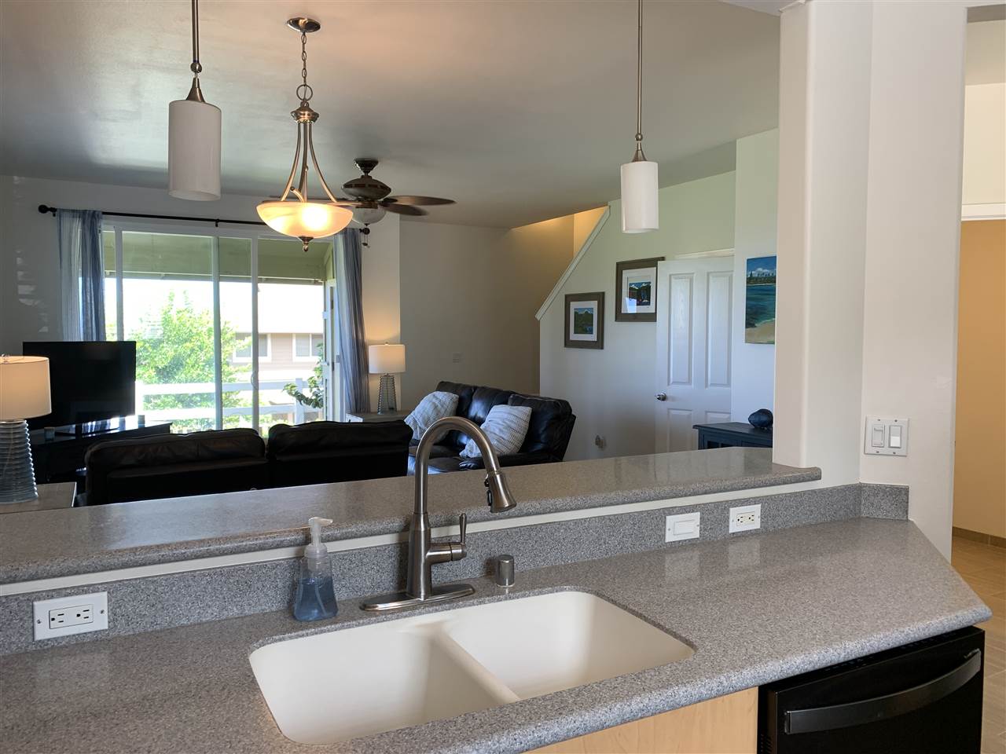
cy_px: 377
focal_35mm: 26
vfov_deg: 53.1
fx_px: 756
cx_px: 503
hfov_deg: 67.3
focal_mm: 4.25
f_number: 1.8
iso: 80
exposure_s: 1/120
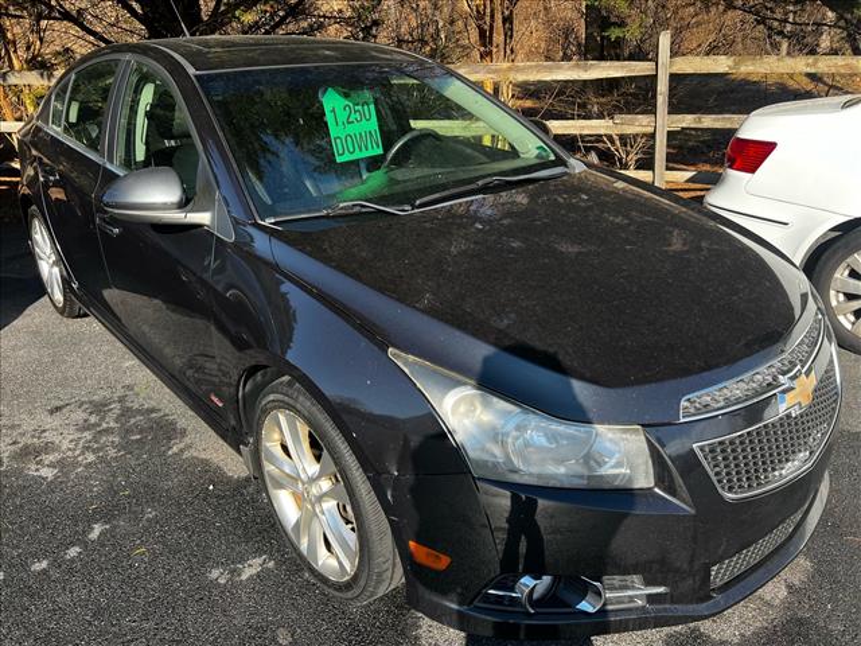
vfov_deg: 53.1
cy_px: 323
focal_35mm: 26
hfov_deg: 67.3
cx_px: 430
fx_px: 647
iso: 50
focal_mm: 5.7
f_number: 1.5
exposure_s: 1/949
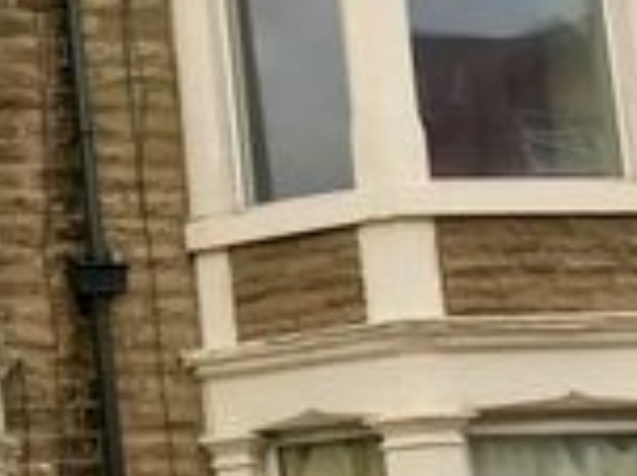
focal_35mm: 130
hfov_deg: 13.9
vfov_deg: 11.4
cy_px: 305
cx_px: -418
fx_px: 2390
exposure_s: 1/397
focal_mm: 3.99
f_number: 1.8
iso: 20
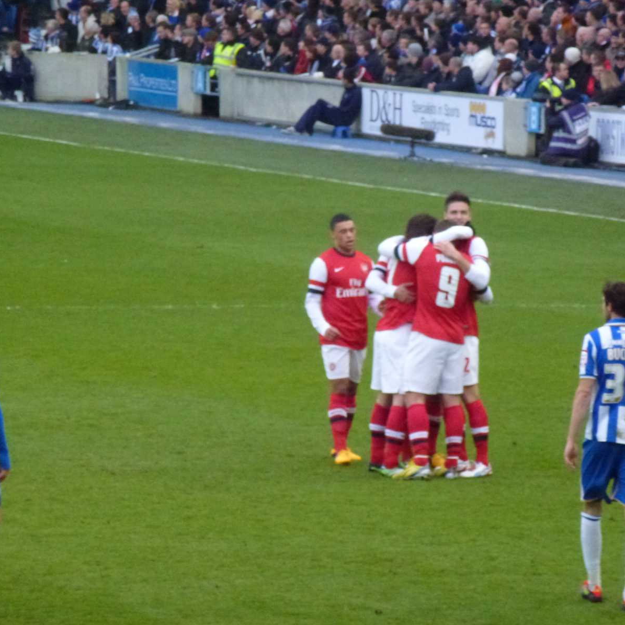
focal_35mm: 420
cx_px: 366
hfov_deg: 4.2
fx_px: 8579
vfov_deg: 4.2
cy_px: 313
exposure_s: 1/250
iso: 800
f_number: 5.9
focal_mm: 63.6
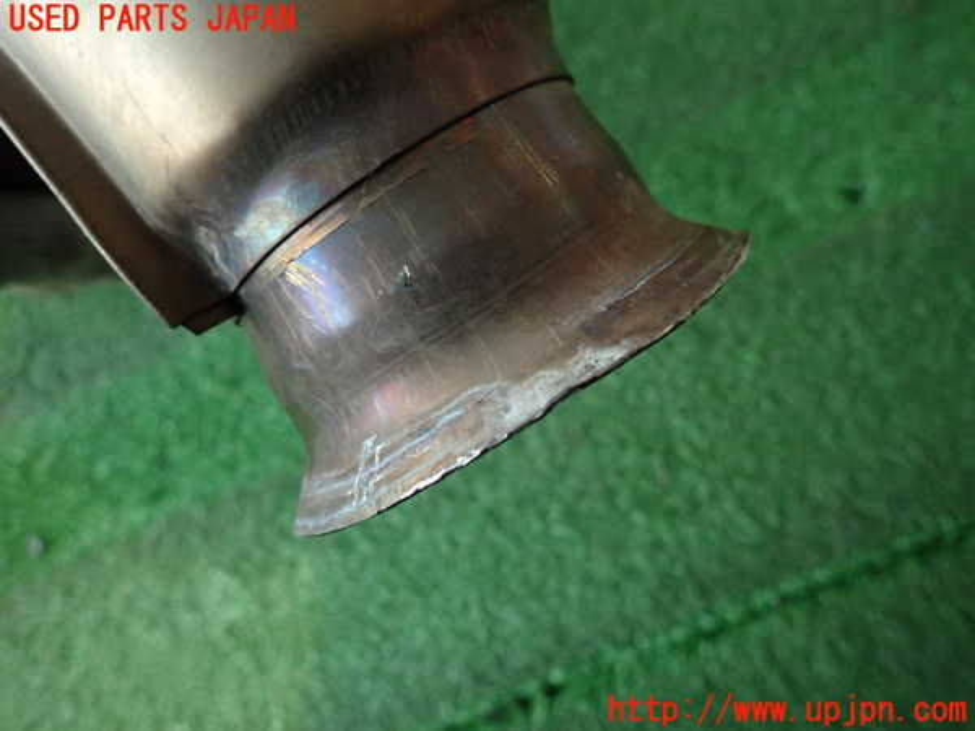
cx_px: 488
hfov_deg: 69.4
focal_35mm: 25
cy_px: 366
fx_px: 704
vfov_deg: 54.9
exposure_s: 1/30
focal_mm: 4.5
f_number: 2
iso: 320
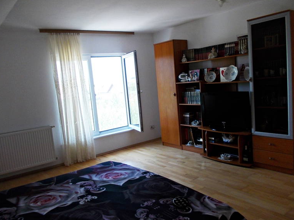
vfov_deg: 48.2
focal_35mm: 29
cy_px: 112
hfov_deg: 61.7
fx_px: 246
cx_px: 149
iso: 80
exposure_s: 1/80
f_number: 2.7
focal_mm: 4
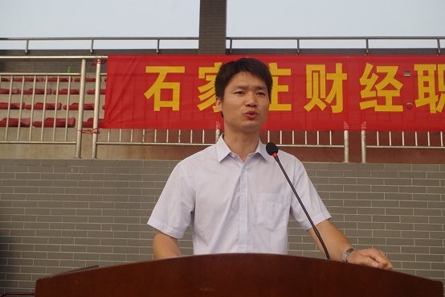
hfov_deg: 53.1
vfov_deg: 36.9
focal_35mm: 36
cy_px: 148
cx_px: 222
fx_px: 445
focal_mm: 24.38
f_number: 5.6
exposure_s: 1/1600
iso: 800
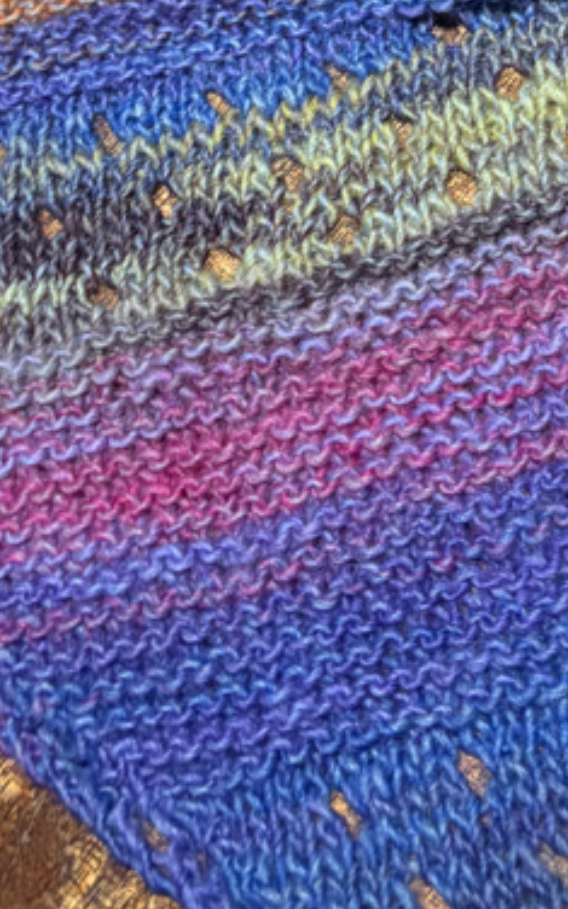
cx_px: 773
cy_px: -235
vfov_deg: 21.5
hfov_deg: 14.2
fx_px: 2180
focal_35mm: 88
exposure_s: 1/60
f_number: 1.6
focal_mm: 5.96
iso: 200
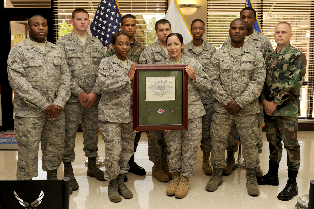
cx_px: 157
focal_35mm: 27
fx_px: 235
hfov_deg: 67.4
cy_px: 104
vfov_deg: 47.9
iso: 200
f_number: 5.6
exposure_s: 1/125
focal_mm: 27
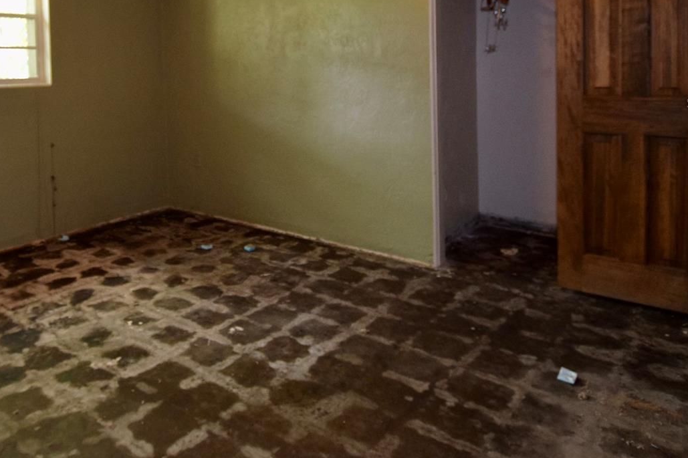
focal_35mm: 28
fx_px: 535
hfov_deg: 63.3
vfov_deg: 44.5
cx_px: 211
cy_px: 103
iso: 1400
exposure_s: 1/60
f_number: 4
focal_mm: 12
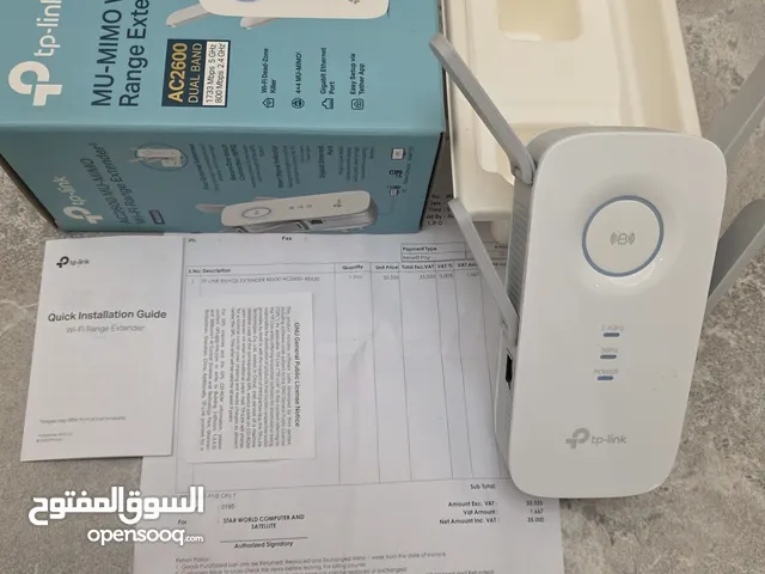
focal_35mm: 23
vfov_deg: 58.9
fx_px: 508
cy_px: 287
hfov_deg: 73.9
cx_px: 382
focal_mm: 6.3
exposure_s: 1/100
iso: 80
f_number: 1.7
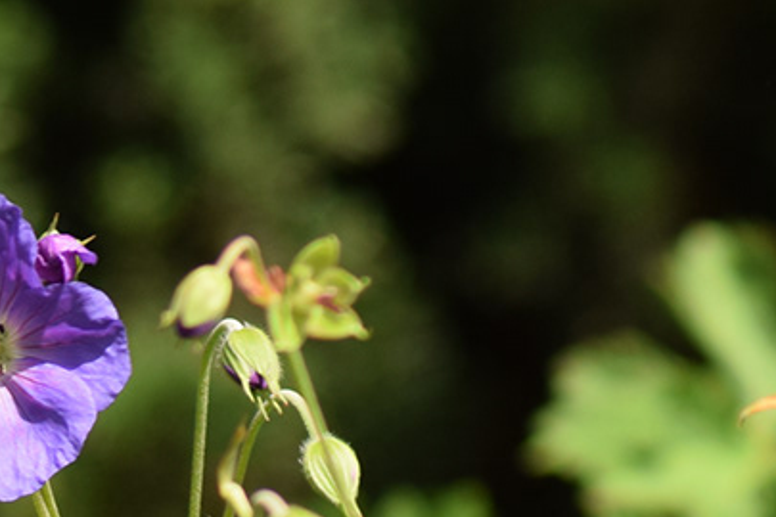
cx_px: -1058
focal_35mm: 854
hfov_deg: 2.4
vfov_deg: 1.6
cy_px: 963
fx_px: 18407
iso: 200
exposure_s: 1/400
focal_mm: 120
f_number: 7.1
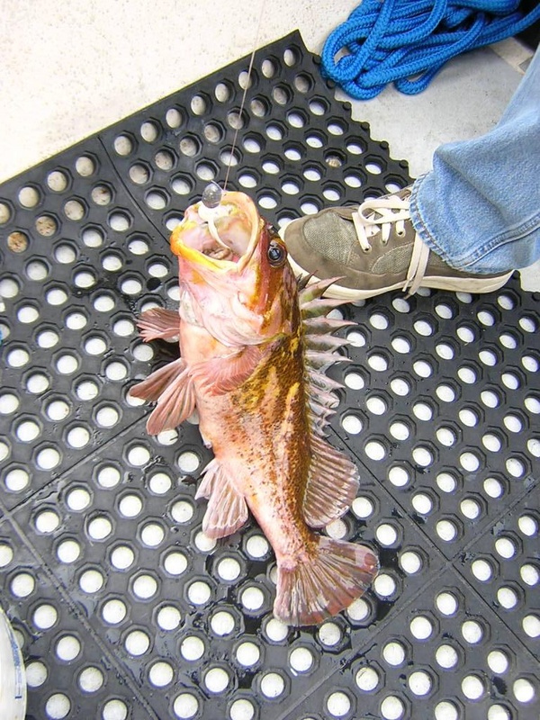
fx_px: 749
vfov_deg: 51.4
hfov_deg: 39.7
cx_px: 270
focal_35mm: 36
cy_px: 360
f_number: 2.6
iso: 100
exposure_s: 1/106
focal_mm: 4.7
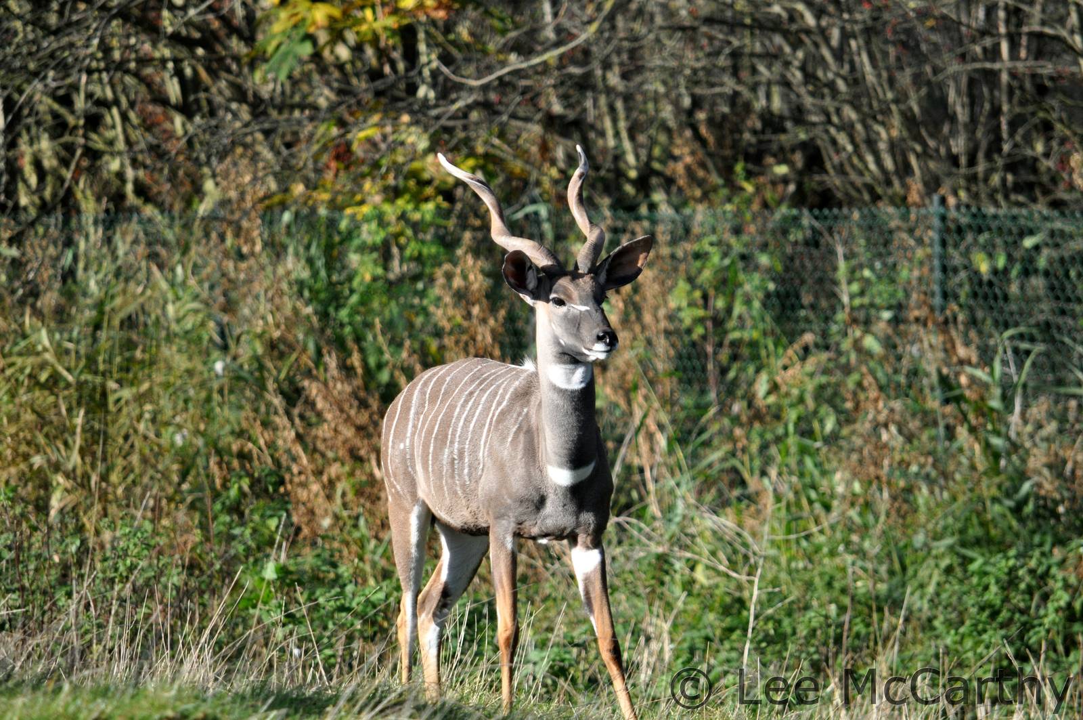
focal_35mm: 450
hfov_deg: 4.6
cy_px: 360
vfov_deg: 3.0
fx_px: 13522
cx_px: 542
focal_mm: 300
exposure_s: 1/1250
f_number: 5.6
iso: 800
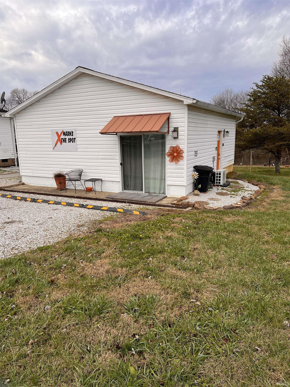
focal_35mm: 26
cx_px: 145
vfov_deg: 67.3
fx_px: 290
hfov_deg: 53.1
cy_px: 194
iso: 50
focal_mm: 5.7
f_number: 1.5
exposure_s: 1/909
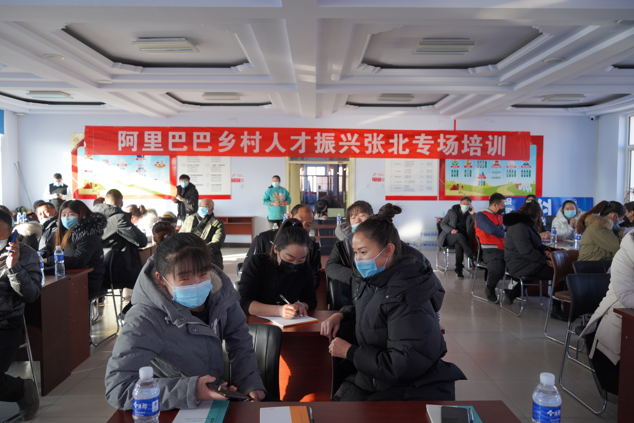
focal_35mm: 28
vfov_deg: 46.4
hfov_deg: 65.5
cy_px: 212
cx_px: 317
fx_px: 493
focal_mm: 28
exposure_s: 1/160
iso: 640
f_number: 4.5
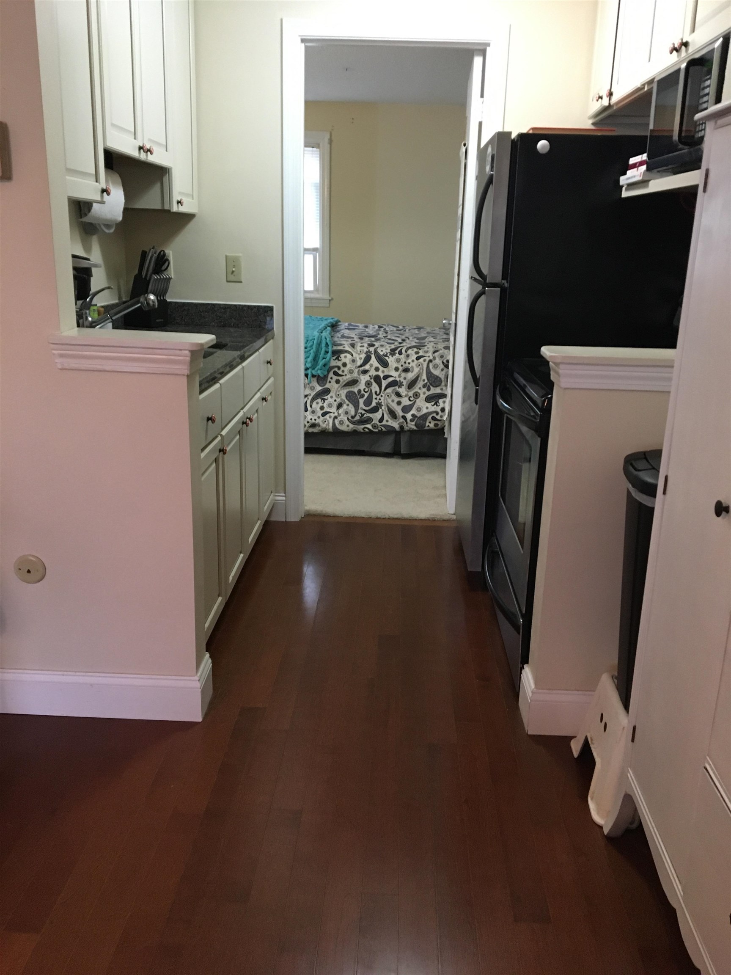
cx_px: 366
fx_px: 817
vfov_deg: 61.7
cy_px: 488
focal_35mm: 29
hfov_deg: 48.2
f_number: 2.2
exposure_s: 1/24
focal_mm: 4.15
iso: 200
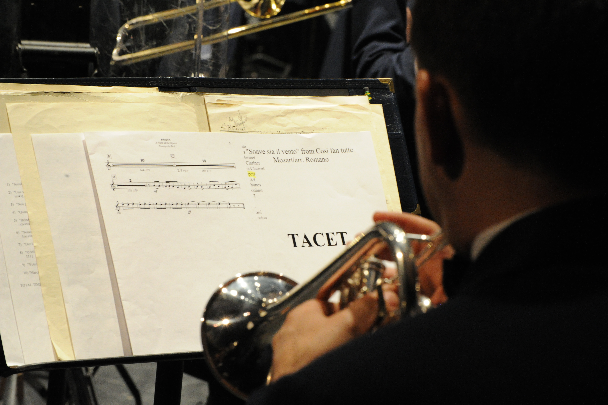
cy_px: 202
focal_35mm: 140
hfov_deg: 14.7
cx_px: 304
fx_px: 2363
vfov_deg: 9.8
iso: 10000
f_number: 16
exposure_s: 1/80
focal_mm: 140
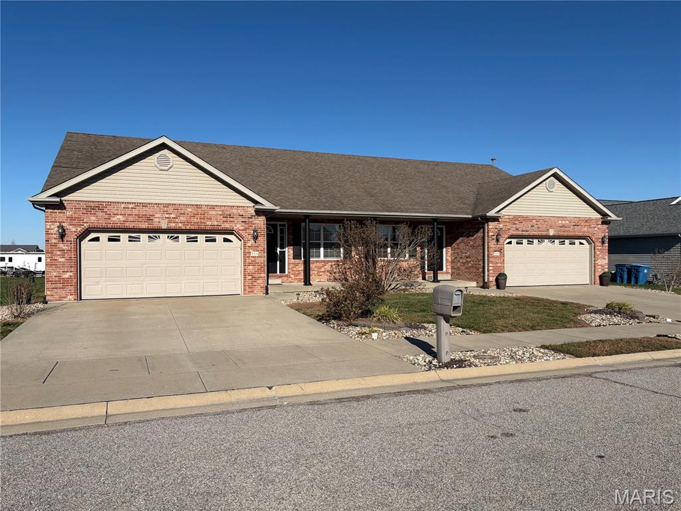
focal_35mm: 26
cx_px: 340
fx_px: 511
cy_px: 256
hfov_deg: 67.3
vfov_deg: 53.1
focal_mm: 5.96
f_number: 1.6
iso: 50
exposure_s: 1/7813
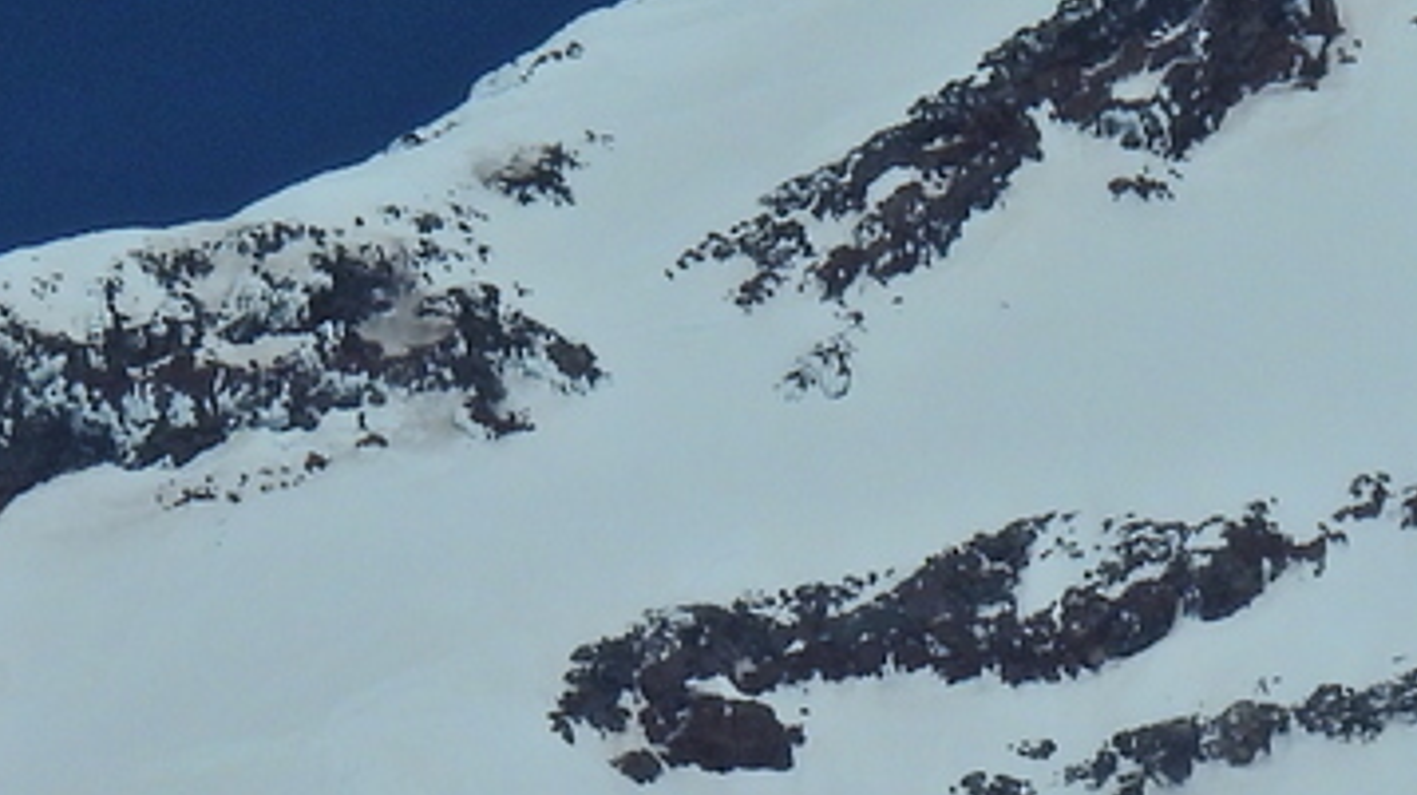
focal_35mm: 1558
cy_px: 1717
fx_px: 58513
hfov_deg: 1.4
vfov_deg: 0.8
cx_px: 463
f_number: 7.1
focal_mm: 71.4
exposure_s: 1/2000
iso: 100
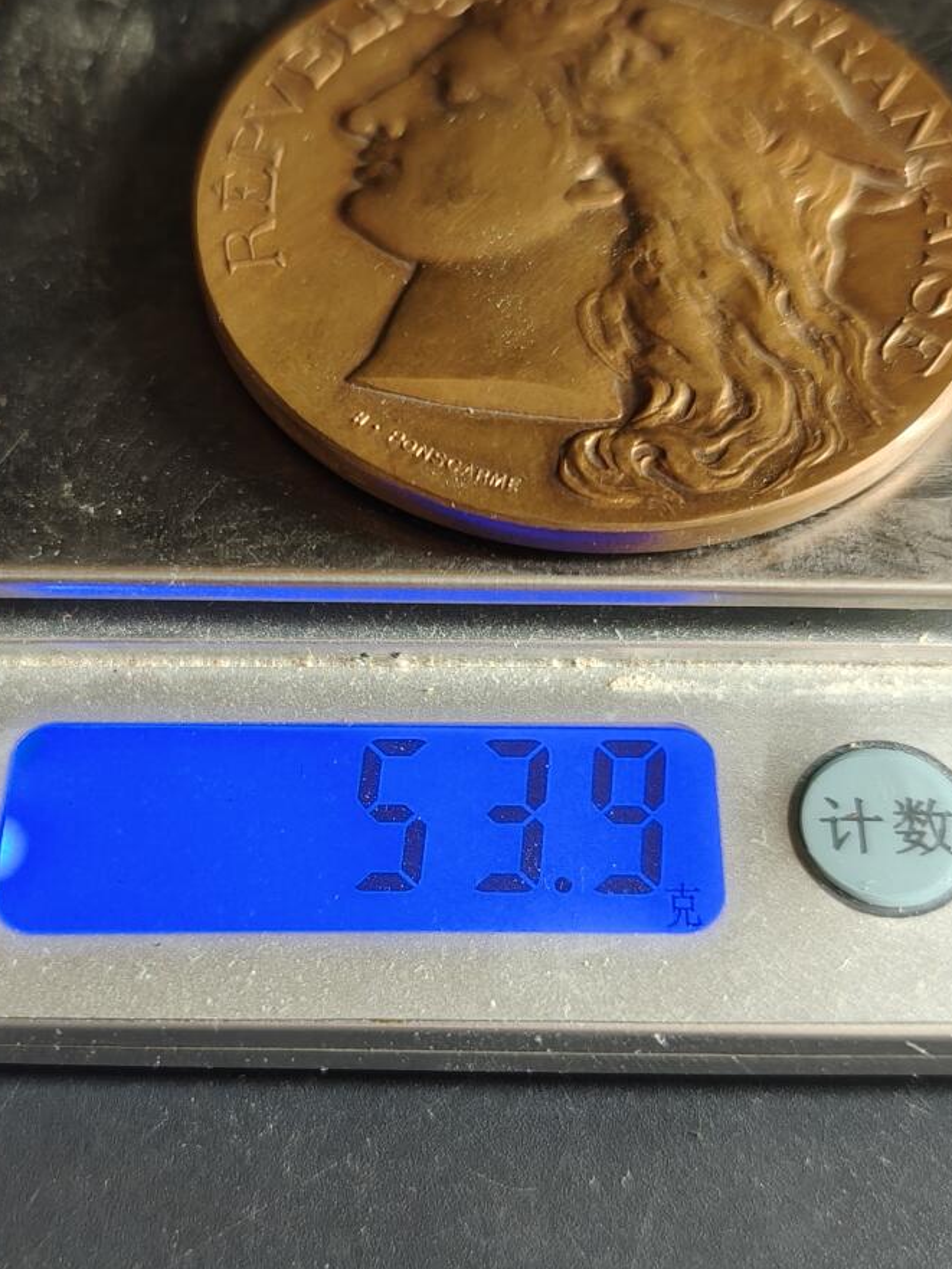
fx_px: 1723
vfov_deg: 40.4
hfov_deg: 30.8
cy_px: 712
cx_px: 402
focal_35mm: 47
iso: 800
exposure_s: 1/99.6
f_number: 1.6
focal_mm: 6.06
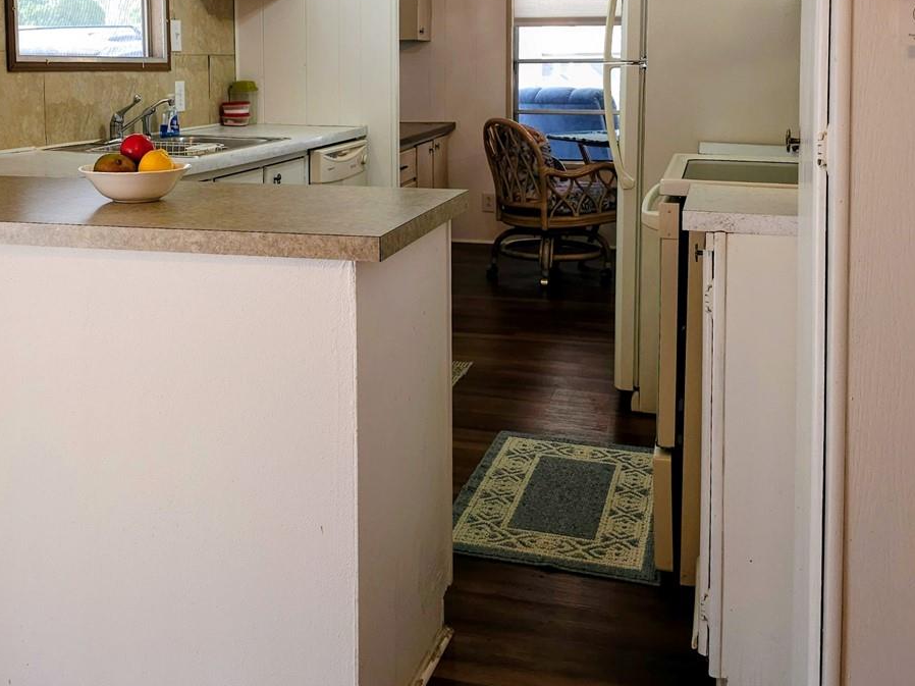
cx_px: 371
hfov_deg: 45.6
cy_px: 123
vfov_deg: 33.9
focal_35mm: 41
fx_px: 1083
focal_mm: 6.3
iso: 100
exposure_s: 1/60
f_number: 1.7
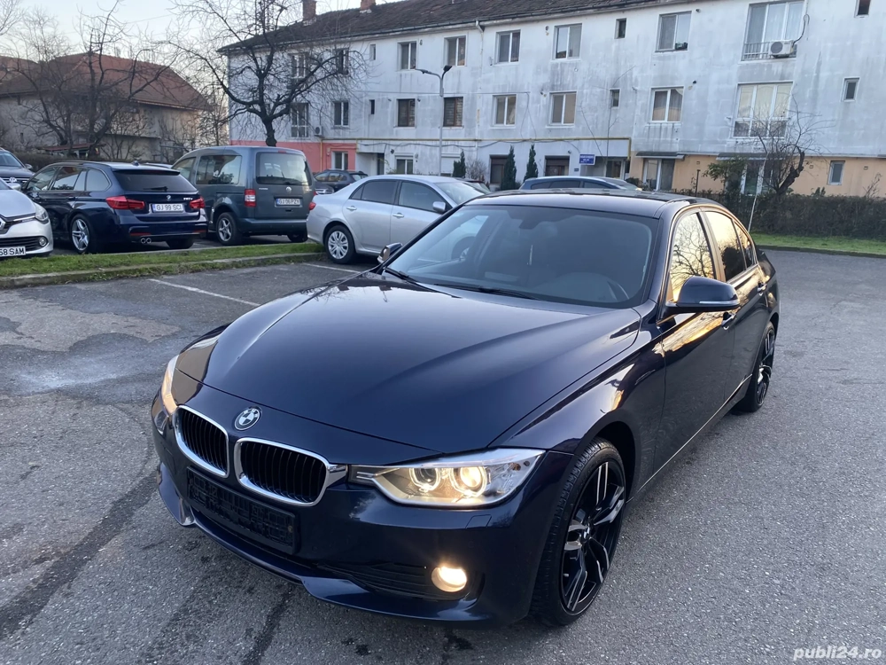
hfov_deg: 67.3
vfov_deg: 53.1
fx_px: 665
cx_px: 443
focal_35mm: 26
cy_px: 332
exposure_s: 1/84
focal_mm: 4.25
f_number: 1.8
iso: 64
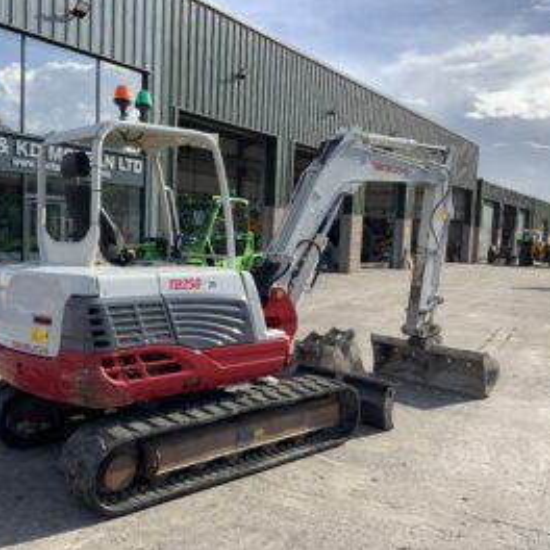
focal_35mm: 35
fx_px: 629
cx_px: 256
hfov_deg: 47.2
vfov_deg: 47.2
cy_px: 275
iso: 16
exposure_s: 1/1279
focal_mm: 3
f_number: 1.8
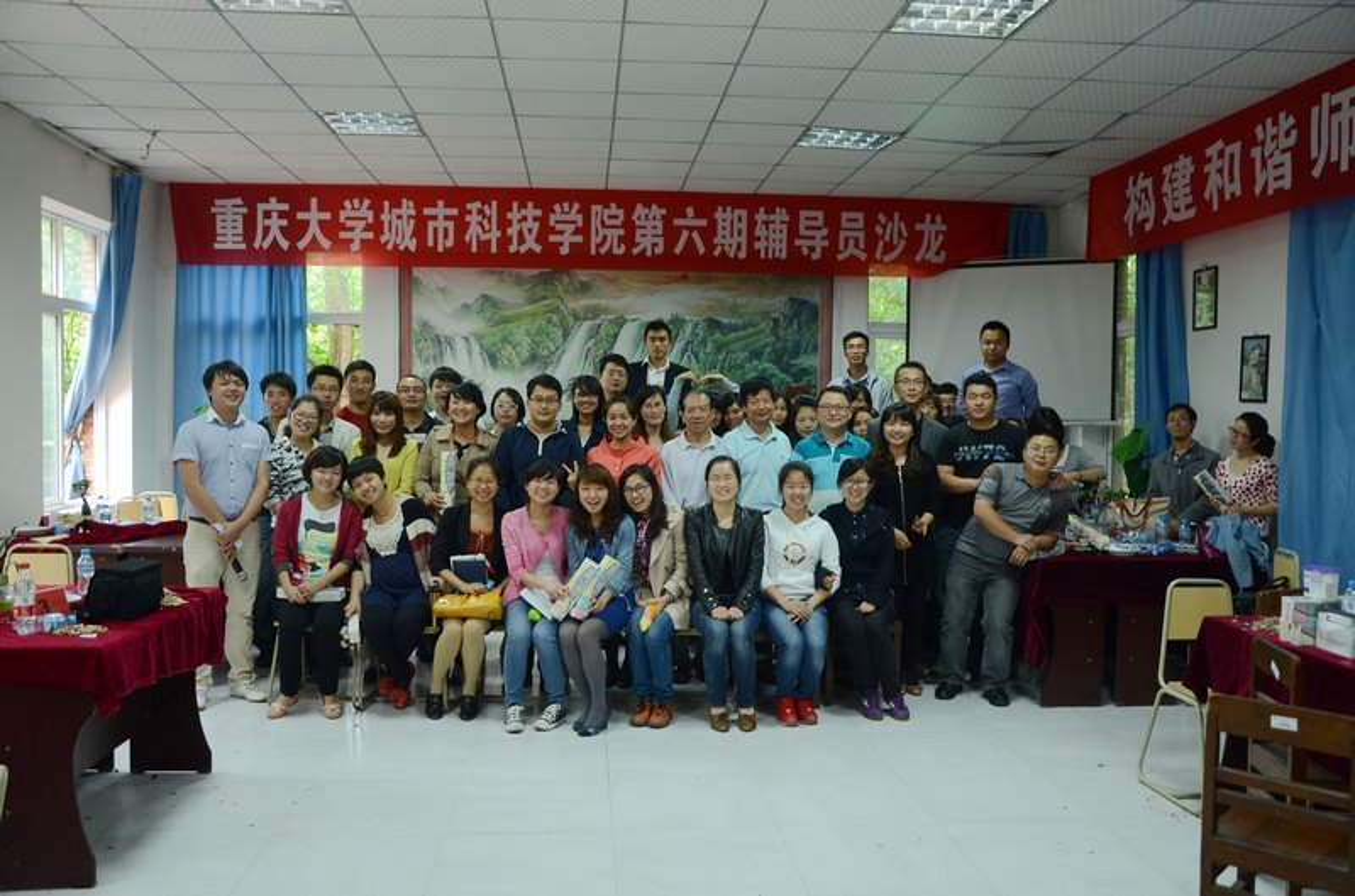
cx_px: 678
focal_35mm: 32
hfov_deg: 59.6
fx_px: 1183
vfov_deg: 41.5
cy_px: 448
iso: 800
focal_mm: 21
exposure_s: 1/25
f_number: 3.8
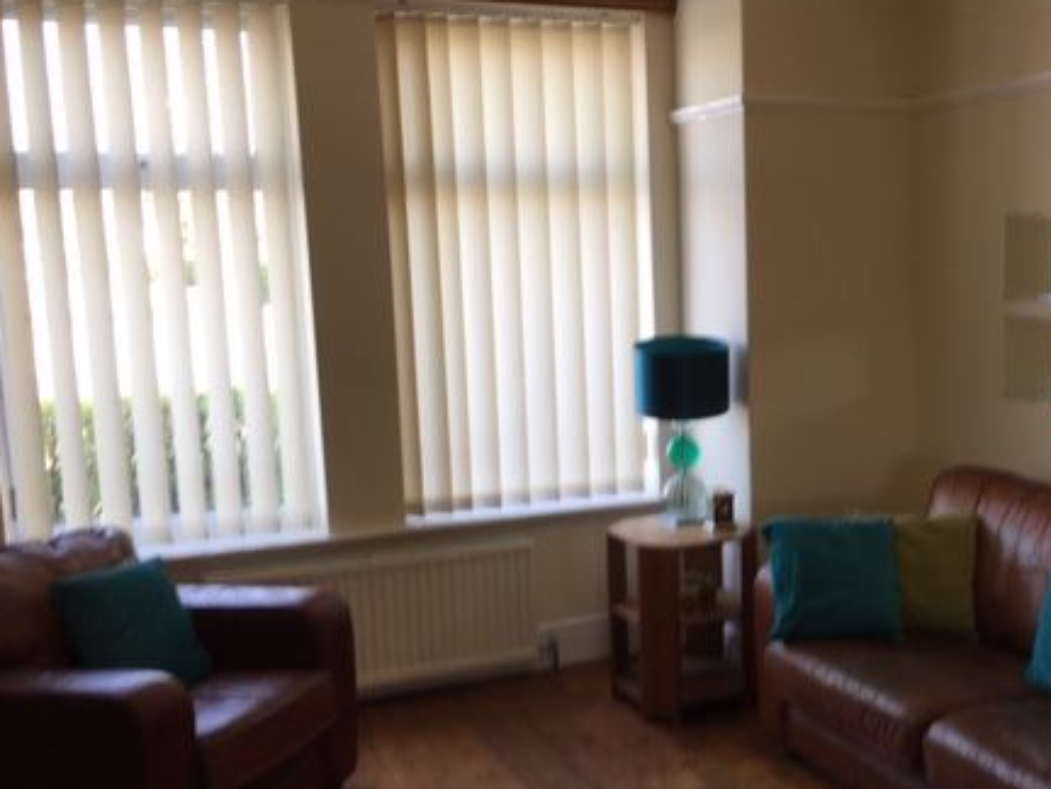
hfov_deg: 43.1
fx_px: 1306
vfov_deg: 33.5
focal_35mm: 43
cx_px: 725
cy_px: 475
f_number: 2.2
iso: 32
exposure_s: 1/50
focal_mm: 4.15
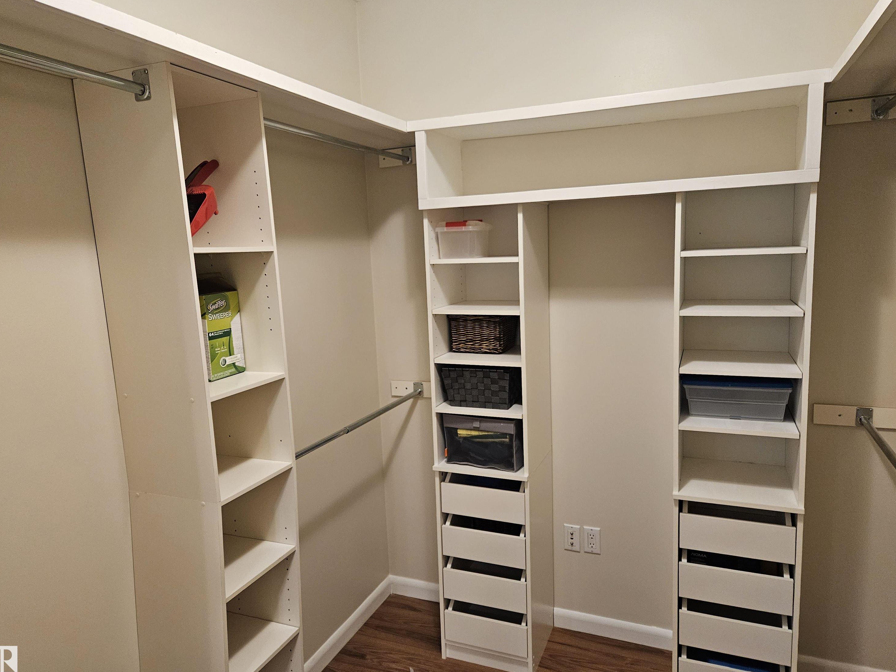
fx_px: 621
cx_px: 454
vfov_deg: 56.8
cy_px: 337
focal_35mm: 24
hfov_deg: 71.6
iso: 640
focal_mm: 5.4
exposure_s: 1/120
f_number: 1.8
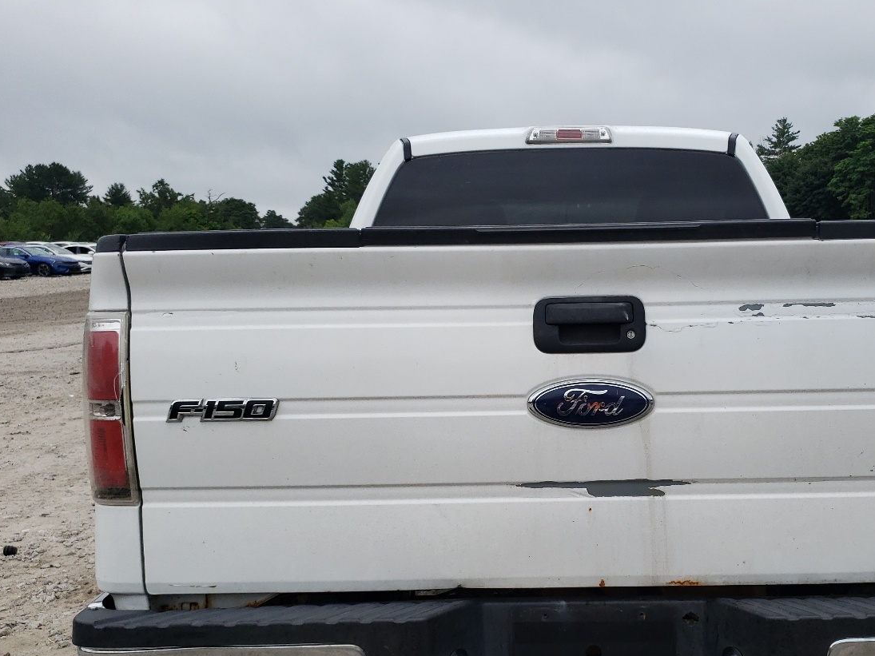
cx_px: 592
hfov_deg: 48.1
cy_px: 396
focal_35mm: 38
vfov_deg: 37.6
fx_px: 960
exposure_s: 1/1250
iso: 50
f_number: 1.5
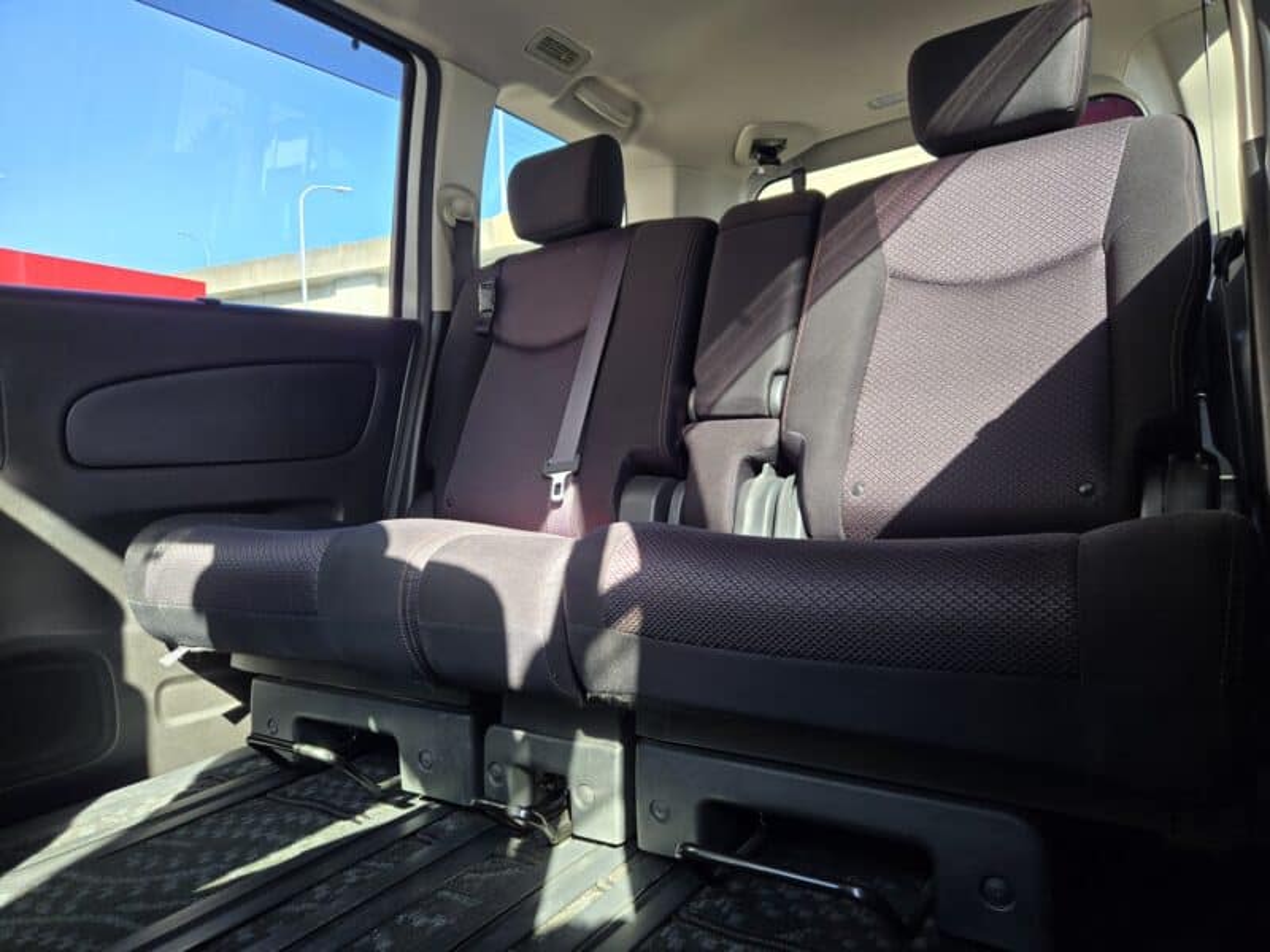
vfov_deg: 58.9
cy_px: 476
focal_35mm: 23
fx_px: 844
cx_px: 635
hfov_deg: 73.9
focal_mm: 5.4
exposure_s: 1/180
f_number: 1.8
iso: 80
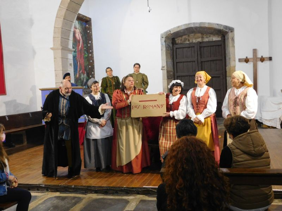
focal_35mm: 40
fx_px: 326
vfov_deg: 36.0
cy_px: 106
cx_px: 141
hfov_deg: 46.8
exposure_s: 1/15
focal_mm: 7.1
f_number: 3.6
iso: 400
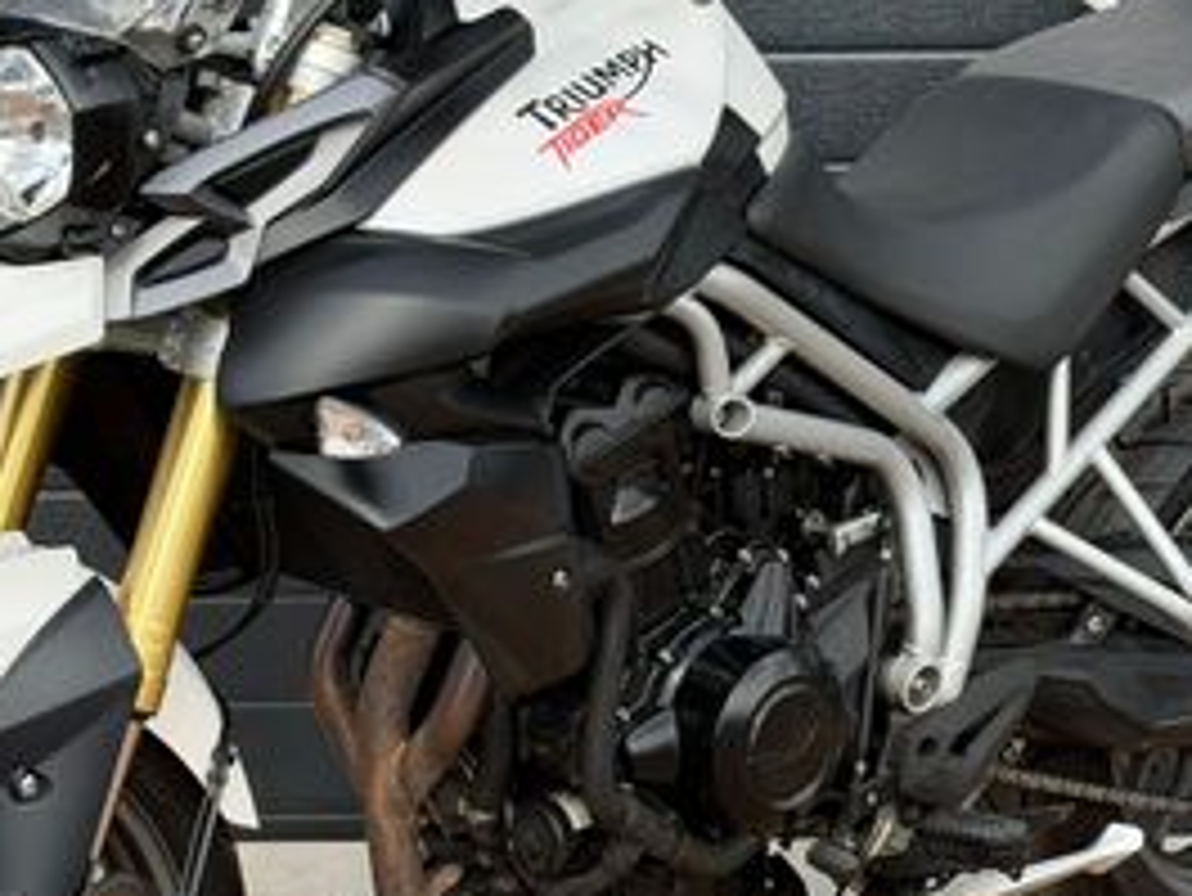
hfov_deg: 17.0
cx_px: 603
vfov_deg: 12.8
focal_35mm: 116
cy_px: 531
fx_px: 3996
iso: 64
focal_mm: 6.76
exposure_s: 1/1070
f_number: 1.78
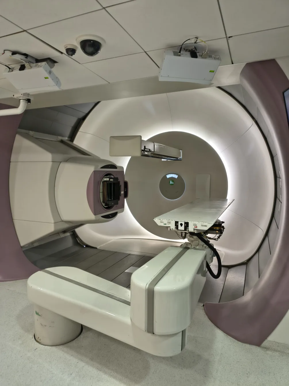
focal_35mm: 24
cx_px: 144
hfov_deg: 56.8
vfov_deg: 71.6
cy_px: 193
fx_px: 267
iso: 464
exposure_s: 1/50
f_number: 1.8
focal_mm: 5.56
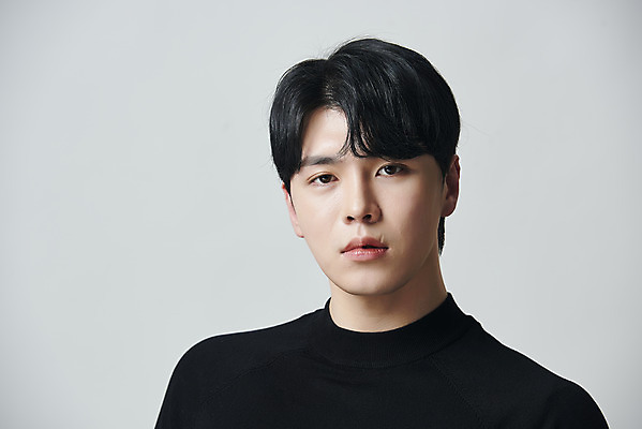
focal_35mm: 175
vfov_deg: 7.9
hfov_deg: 11.7
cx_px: 321
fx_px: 3122
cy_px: 214
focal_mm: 175
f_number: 7.1
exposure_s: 1/125
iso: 64
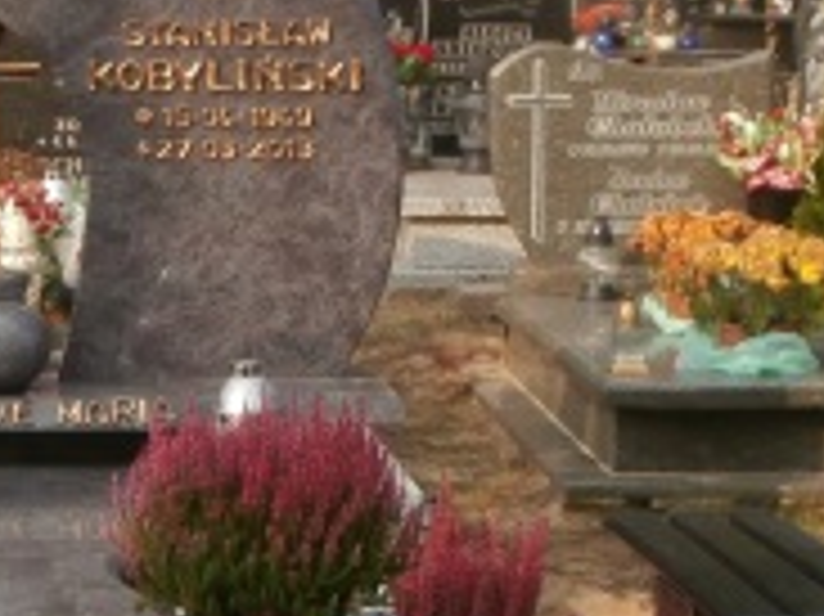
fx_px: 2498
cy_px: 540
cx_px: 9
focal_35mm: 105
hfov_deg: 18.3
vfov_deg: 14.0
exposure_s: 1/500
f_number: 3.5
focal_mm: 5.36
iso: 100
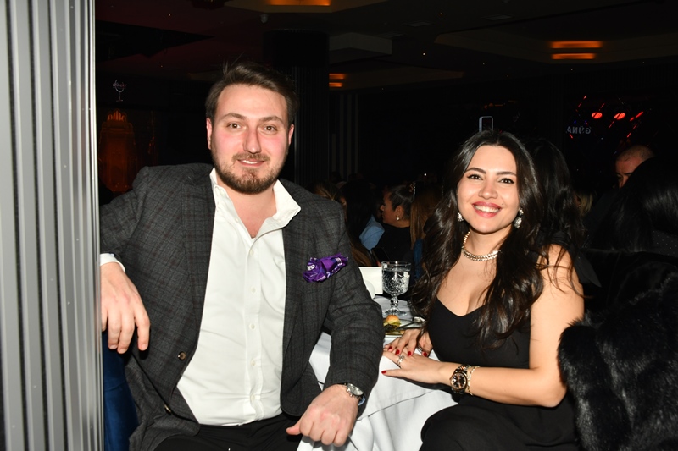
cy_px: 226
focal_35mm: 42
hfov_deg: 46.4
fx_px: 791
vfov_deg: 31.9
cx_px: 339
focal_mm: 42
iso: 640
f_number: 9
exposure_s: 1/200
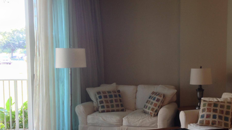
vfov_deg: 21.0
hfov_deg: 35.7
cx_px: 178
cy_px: 83
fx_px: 351
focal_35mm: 57
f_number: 2.4
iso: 50
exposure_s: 1/24
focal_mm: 4.12
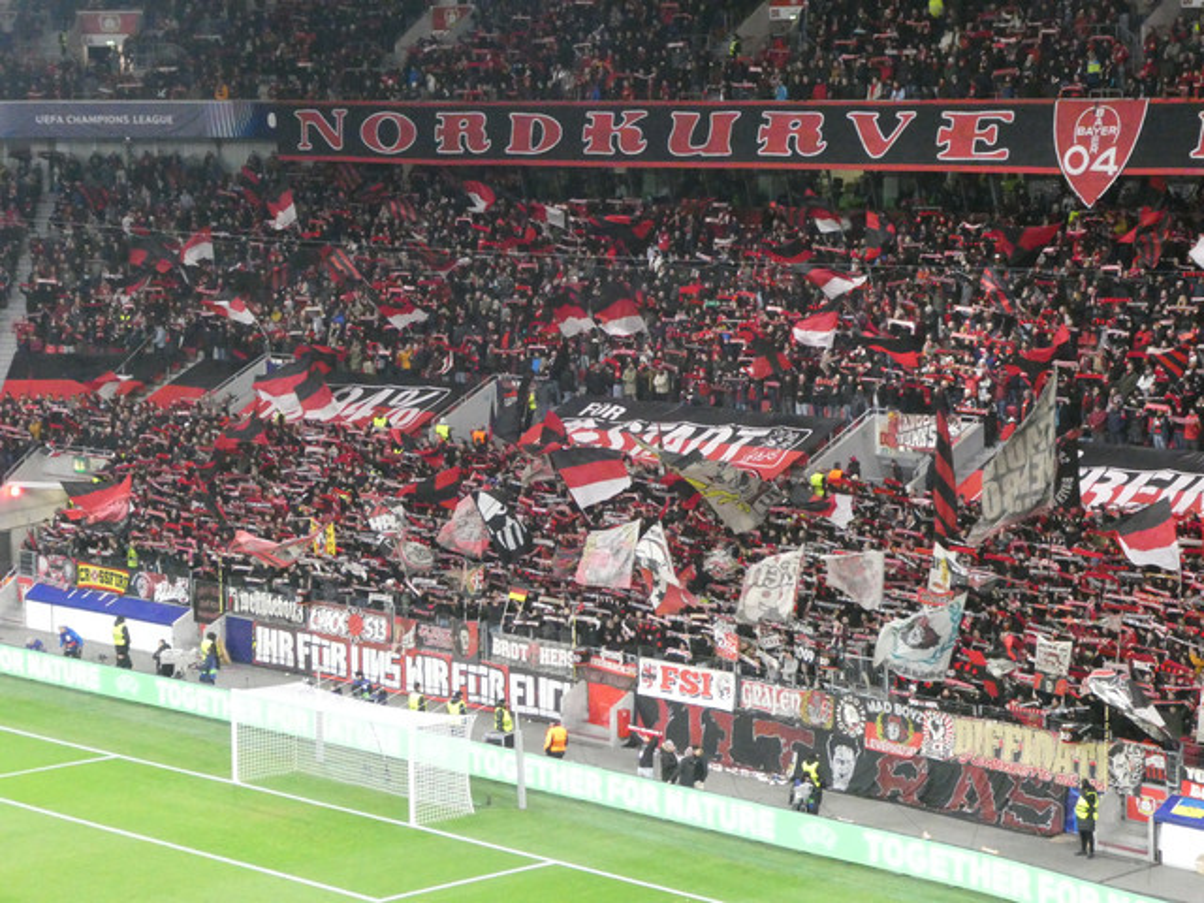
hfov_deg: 21.8
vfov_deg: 16.4
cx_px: 602
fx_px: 3130
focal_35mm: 90
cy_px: 452
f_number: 4.9
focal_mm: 16.1
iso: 2000
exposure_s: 1/125
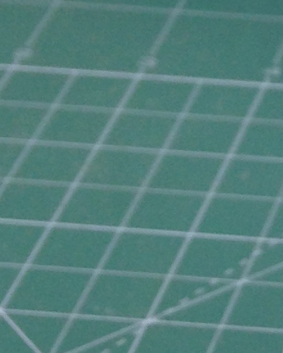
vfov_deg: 9.9
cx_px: 709
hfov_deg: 7.5
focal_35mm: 191
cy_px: 474
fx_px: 2000
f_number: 2.4
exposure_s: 1/40
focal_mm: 4.12
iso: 64
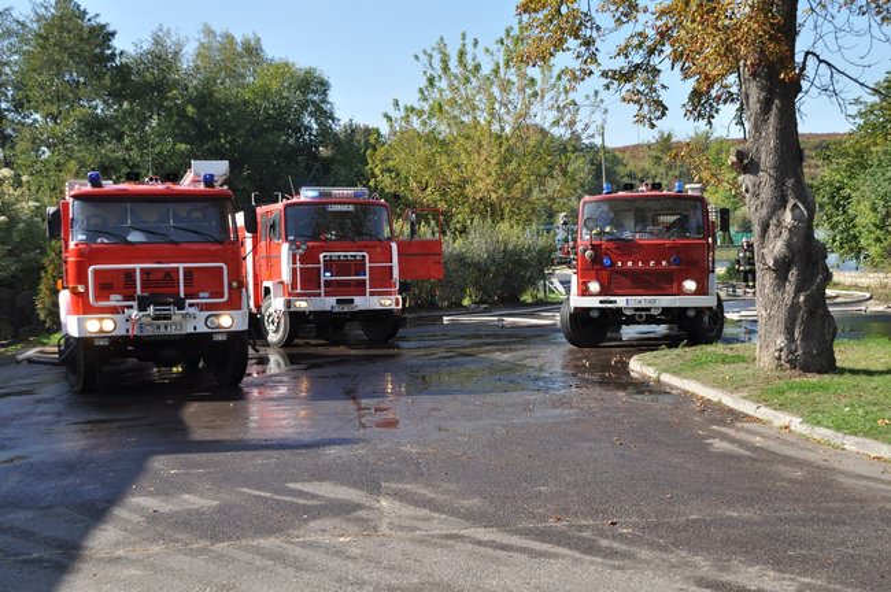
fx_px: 1187
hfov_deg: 41.2
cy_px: 296
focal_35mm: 48
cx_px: 446
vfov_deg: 28.0
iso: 250
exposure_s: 1/320
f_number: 9
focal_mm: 32
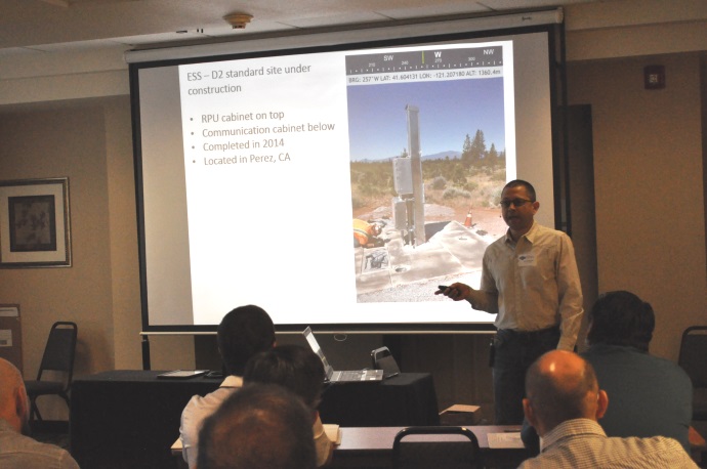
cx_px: 354
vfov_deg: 20.6
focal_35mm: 66
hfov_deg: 30.6
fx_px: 1294
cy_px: 234
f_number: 5.6
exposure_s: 1/125
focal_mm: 44
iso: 3200
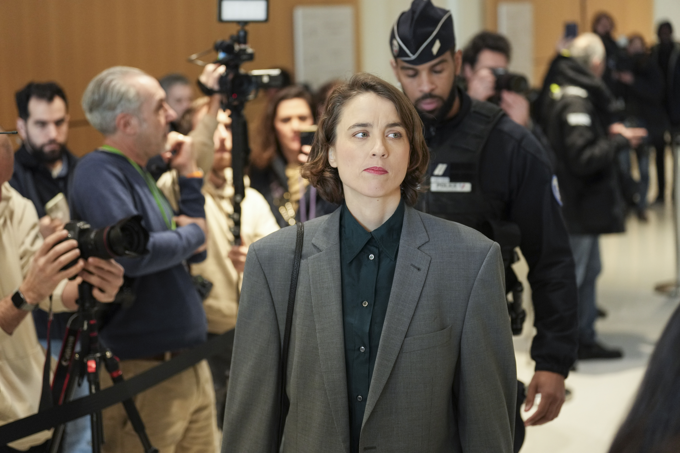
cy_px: 226
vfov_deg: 19.5
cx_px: 340
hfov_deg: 28.8
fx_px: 1322
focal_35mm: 70
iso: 2500
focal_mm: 70
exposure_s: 1/400
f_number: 2.8
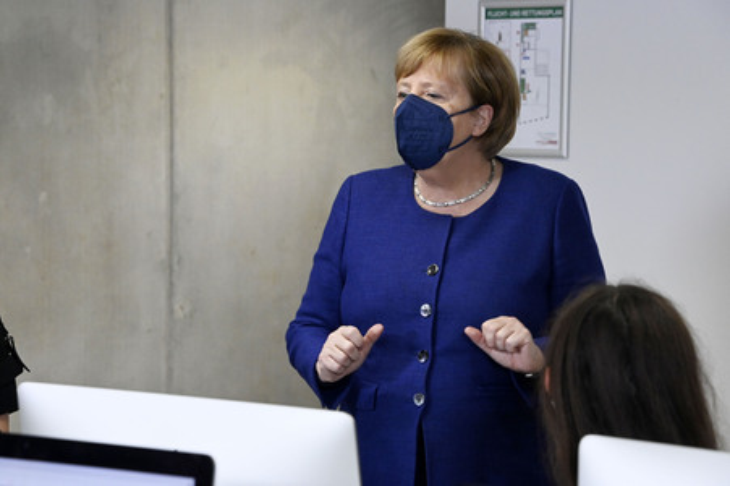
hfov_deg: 15.2
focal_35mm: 135
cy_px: 243
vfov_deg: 10.1
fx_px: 2735
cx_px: 365
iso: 6400
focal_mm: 135
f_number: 9
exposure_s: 1/320
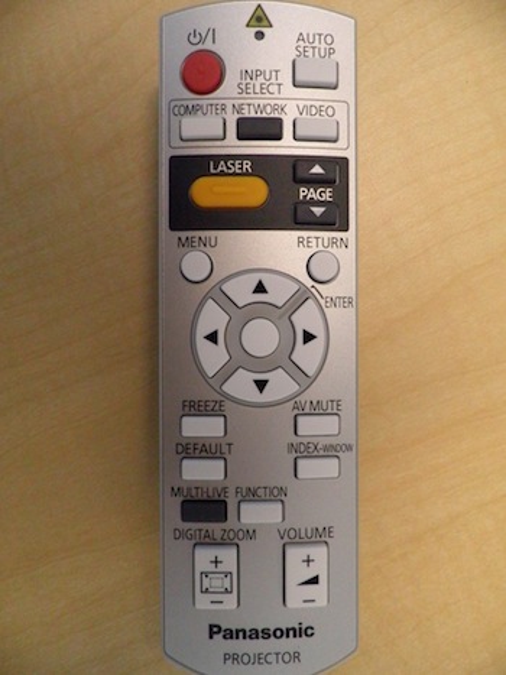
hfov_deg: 56.8
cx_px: 253
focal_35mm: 24
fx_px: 468
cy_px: 338
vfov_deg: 71.6
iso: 500
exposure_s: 1/125
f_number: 3.3
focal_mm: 4.3
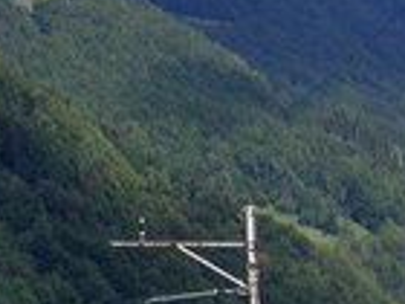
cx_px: -67
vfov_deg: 7.6
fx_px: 2281
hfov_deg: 10.0
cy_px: 214
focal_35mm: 195
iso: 100
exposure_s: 1/221
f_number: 7.6
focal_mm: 8
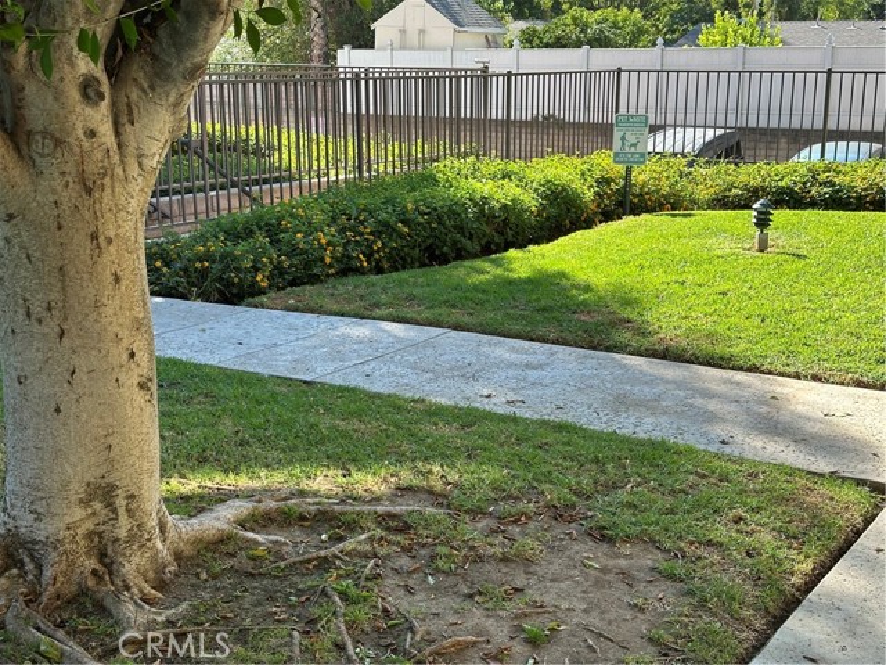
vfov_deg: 30.3
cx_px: 443
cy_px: 332
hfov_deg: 39.7
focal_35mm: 48
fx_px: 1229
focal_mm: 6.86
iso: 64
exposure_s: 1/745
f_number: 1.78
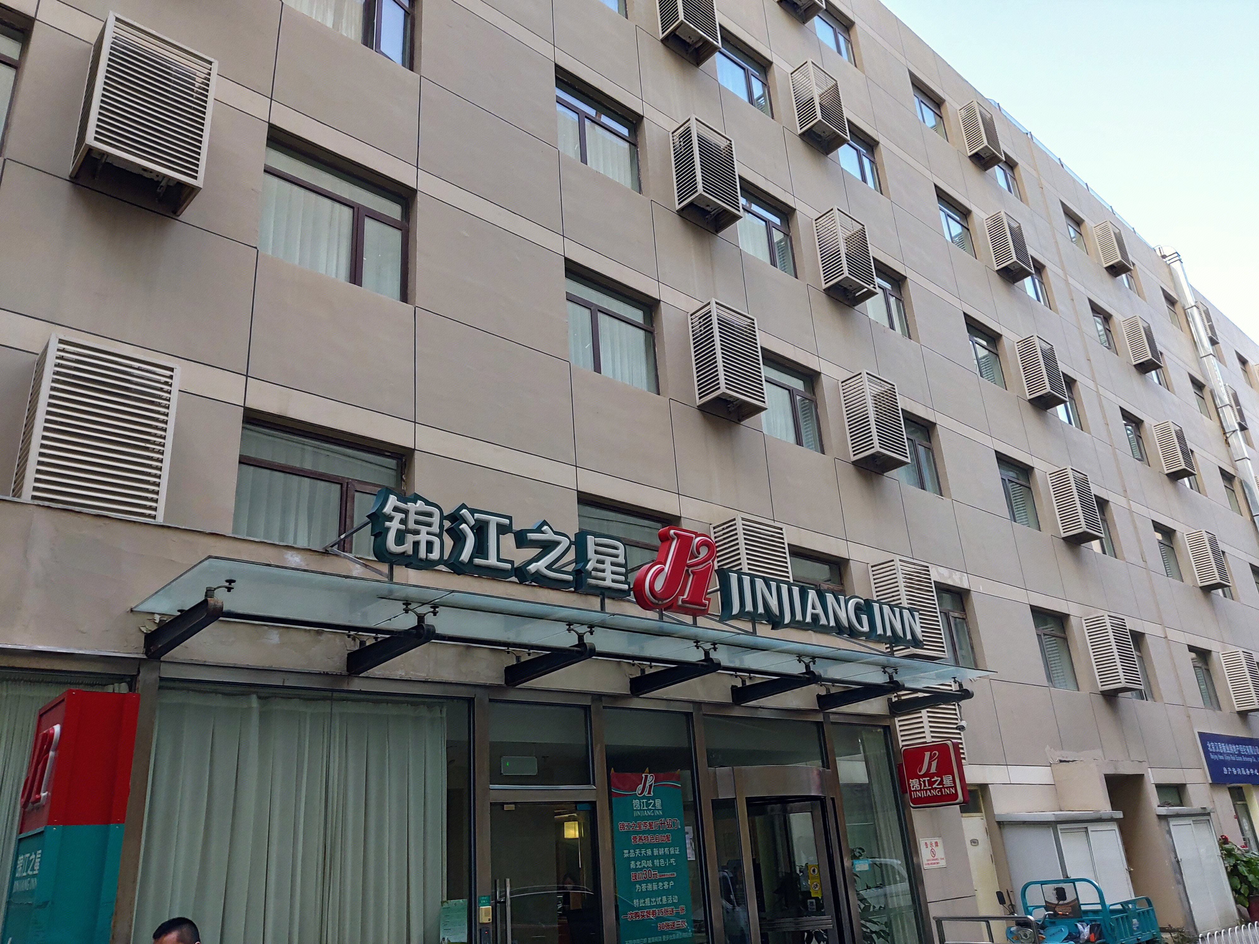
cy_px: 472
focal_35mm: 26
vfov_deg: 53.1
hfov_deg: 67.3
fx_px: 946
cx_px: 630
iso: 469
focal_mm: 4.75
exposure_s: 1/100
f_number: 1.75
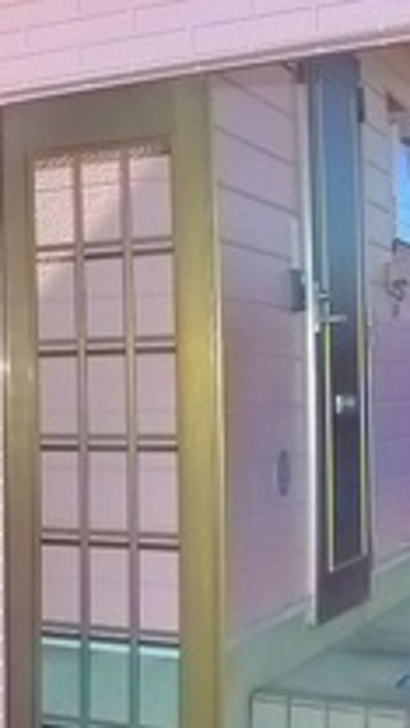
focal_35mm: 88
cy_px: 380
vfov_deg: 24.2
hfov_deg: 12.1
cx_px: -421
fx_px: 1701
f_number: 4
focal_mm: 5.1
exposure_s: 1/400
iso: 400
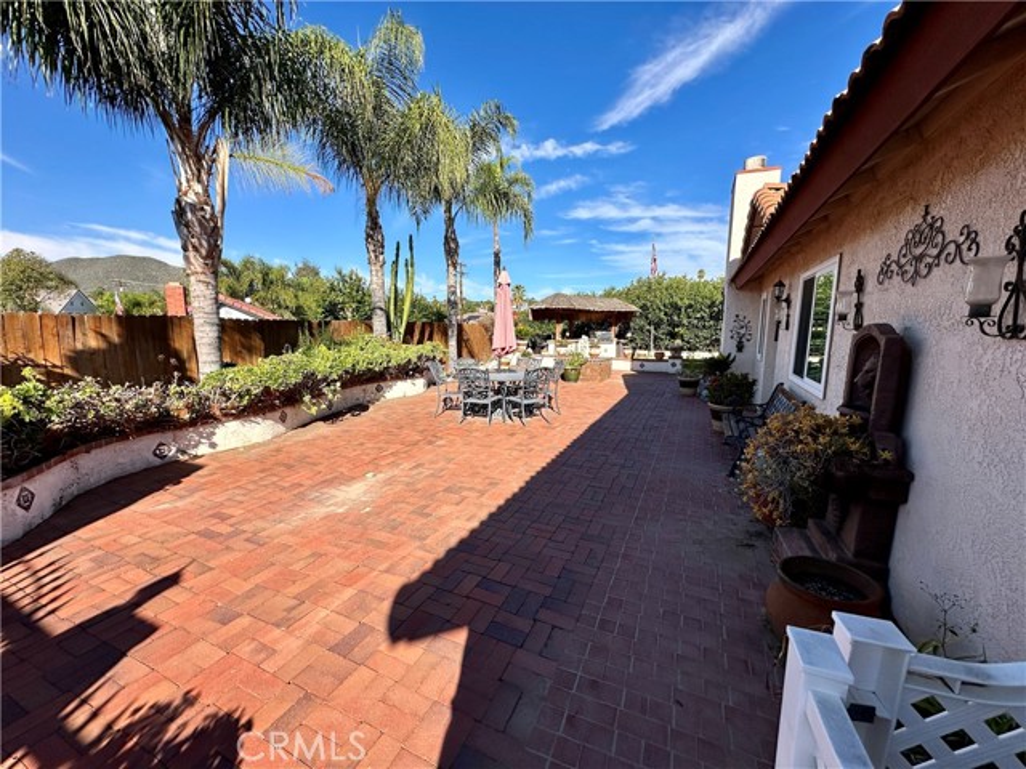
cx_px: 513
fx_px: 415
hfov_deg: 102.1
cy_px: 384
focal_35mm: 14
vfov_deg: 85.7
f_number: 2.2
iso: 40
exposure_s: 1/1825
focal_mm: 2.22
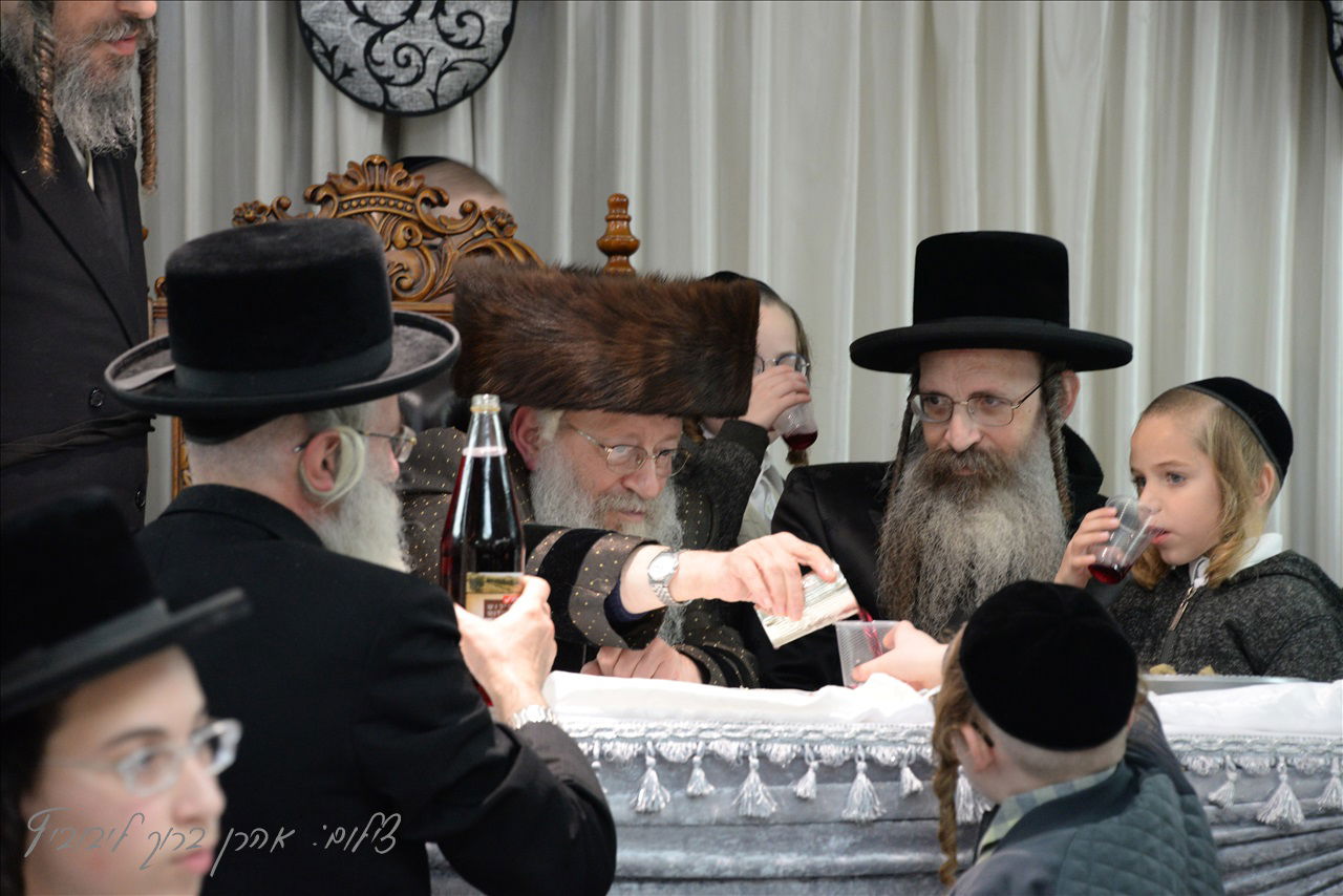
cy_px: 448
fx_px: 5970
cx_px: 672
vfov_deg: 8.6
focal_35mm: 160
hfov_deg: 12.8
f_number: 6.3
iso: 2500
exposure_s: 1/80
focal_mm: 160
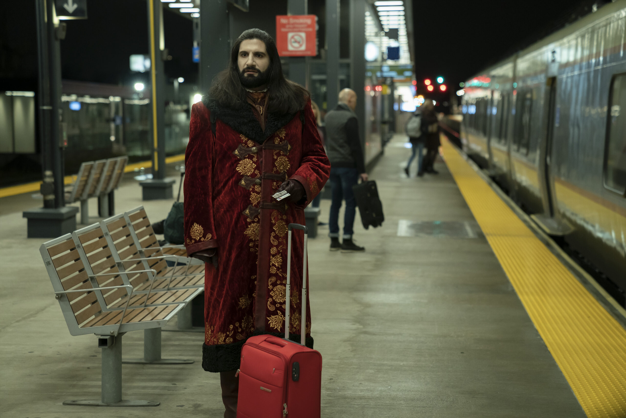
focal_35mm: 70
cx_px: 313
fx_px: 1217
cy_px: 209
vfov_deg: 19.5
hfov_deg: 28.8
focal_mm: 70
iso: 2500
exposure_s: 1/125
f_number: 2.8
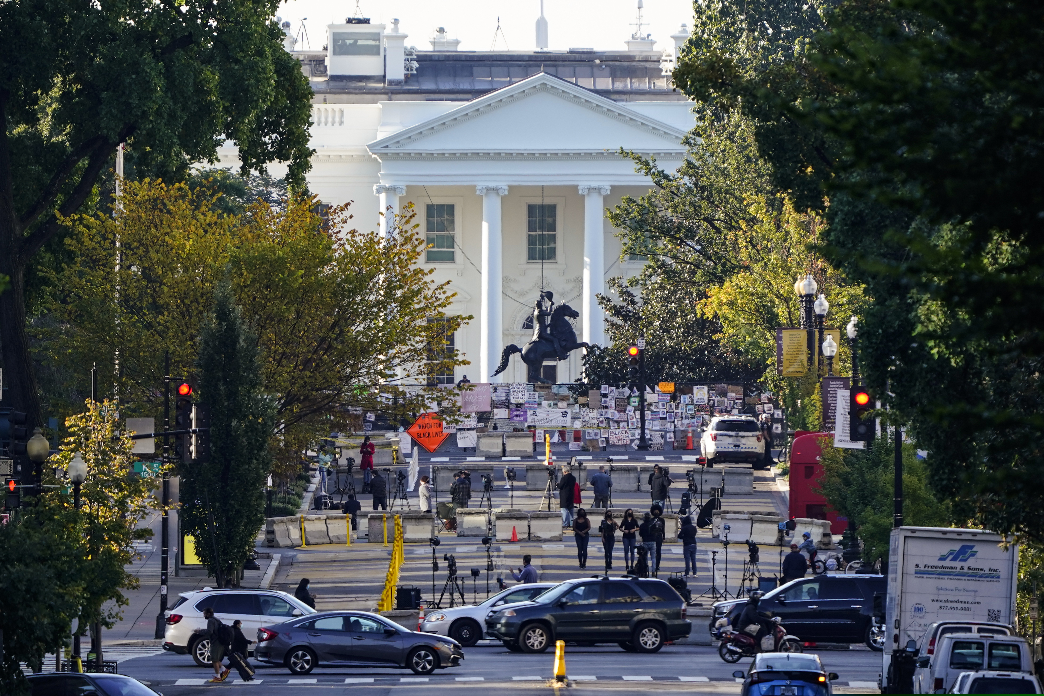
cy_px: 348
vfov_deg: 1.9
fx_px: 20907
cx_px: 522
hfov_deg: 2.9
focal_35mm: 721
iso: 250
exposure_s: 1/320
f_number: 6.3
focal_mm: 481
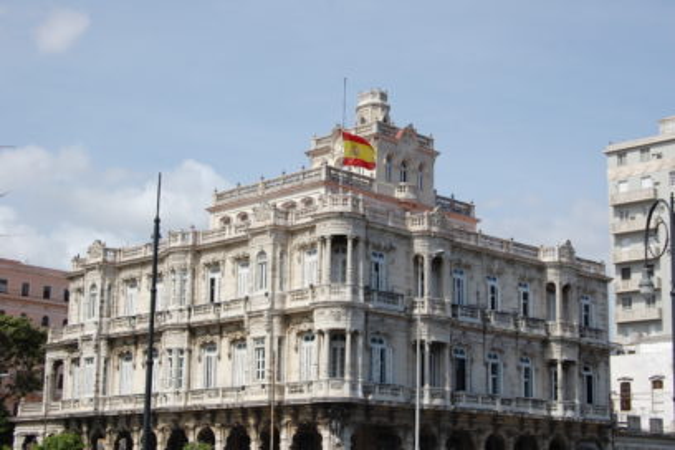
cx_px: 338
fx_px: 1181
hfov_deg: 31.9
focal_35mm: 63
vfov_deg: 21.6
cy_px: 225
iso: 200
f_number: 10
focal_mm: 42
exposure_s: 1/400
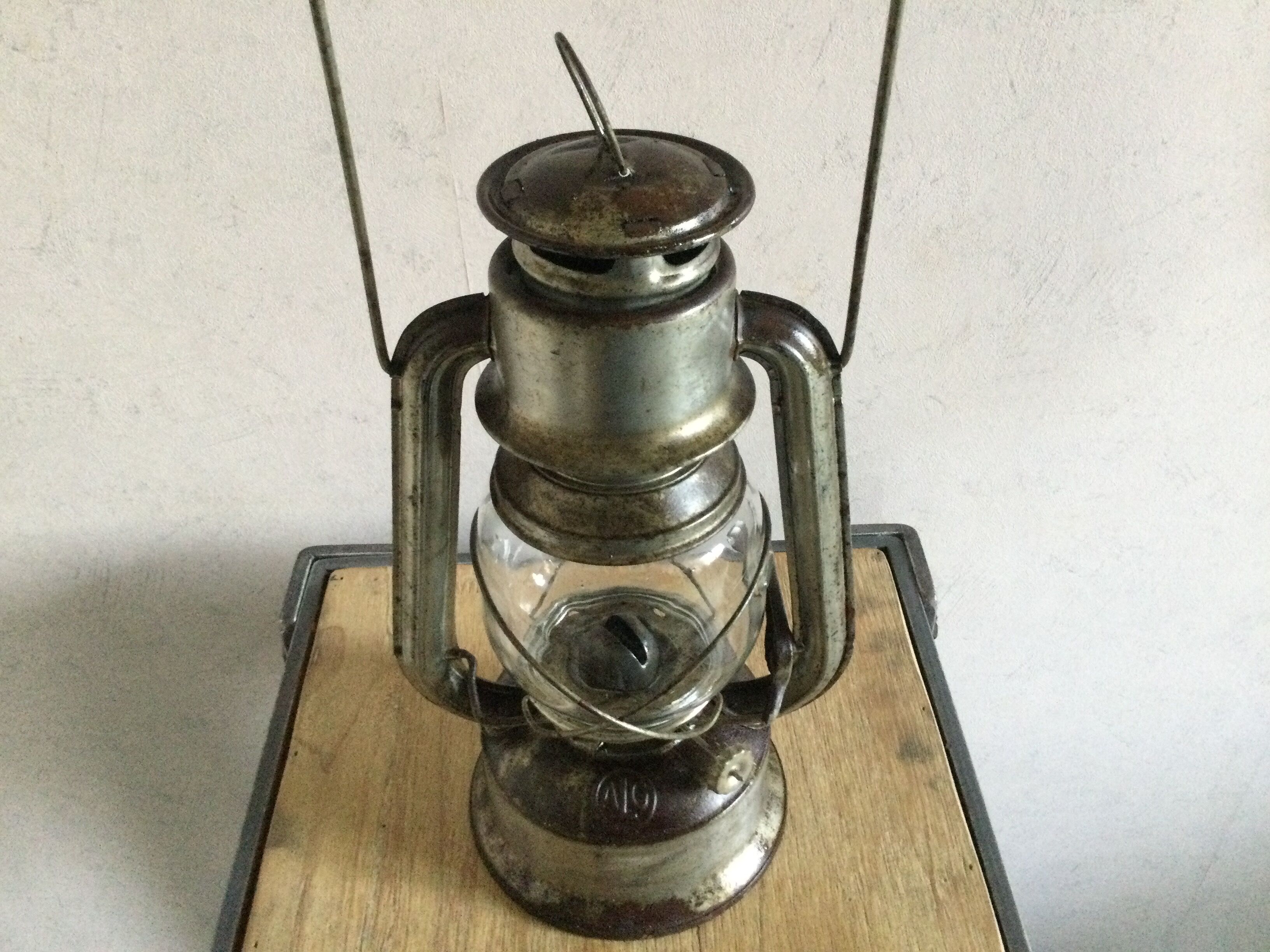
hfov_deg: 58.4
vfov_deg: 45.4
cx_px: 635
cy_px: 476
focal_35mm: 31
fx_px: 1137
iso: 200
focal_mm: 3.3
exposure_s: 1/25
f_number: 2.4
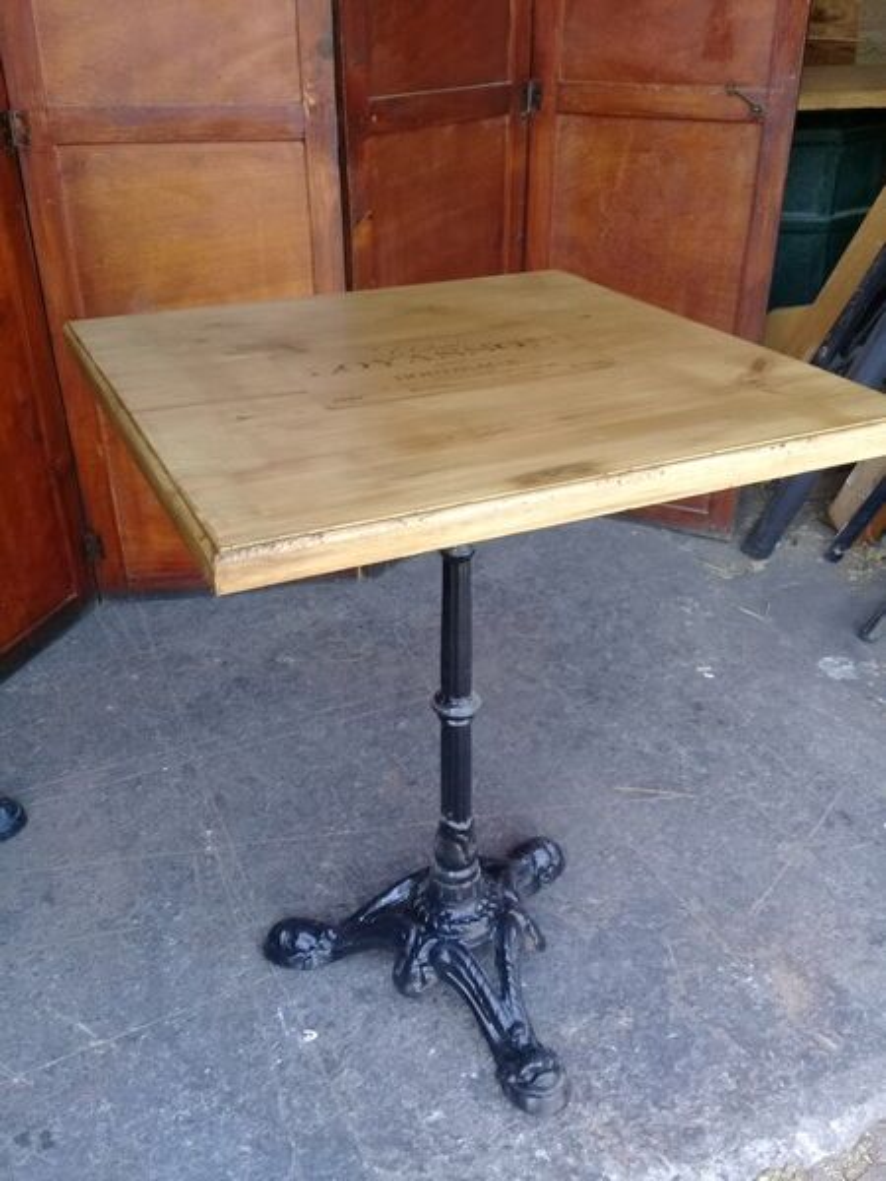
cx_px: 443
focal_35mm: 31
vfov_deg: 58.4
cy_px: 590
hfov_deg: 45.4
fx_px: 1058
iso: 64
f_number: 2.2
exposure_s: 1/50
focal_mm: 3.3
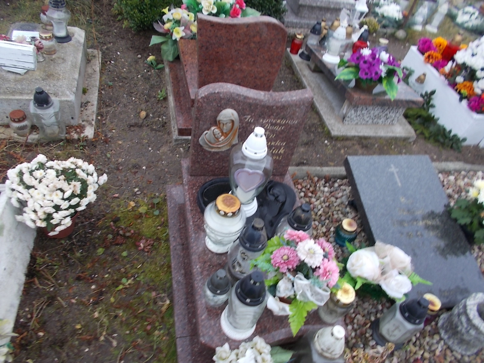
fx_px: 364
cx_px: 242
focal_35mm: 26
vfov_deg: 53.1
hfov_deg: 67.3
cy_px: 182
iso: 80
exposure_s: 1/50
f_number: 3.2
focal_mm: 4.6
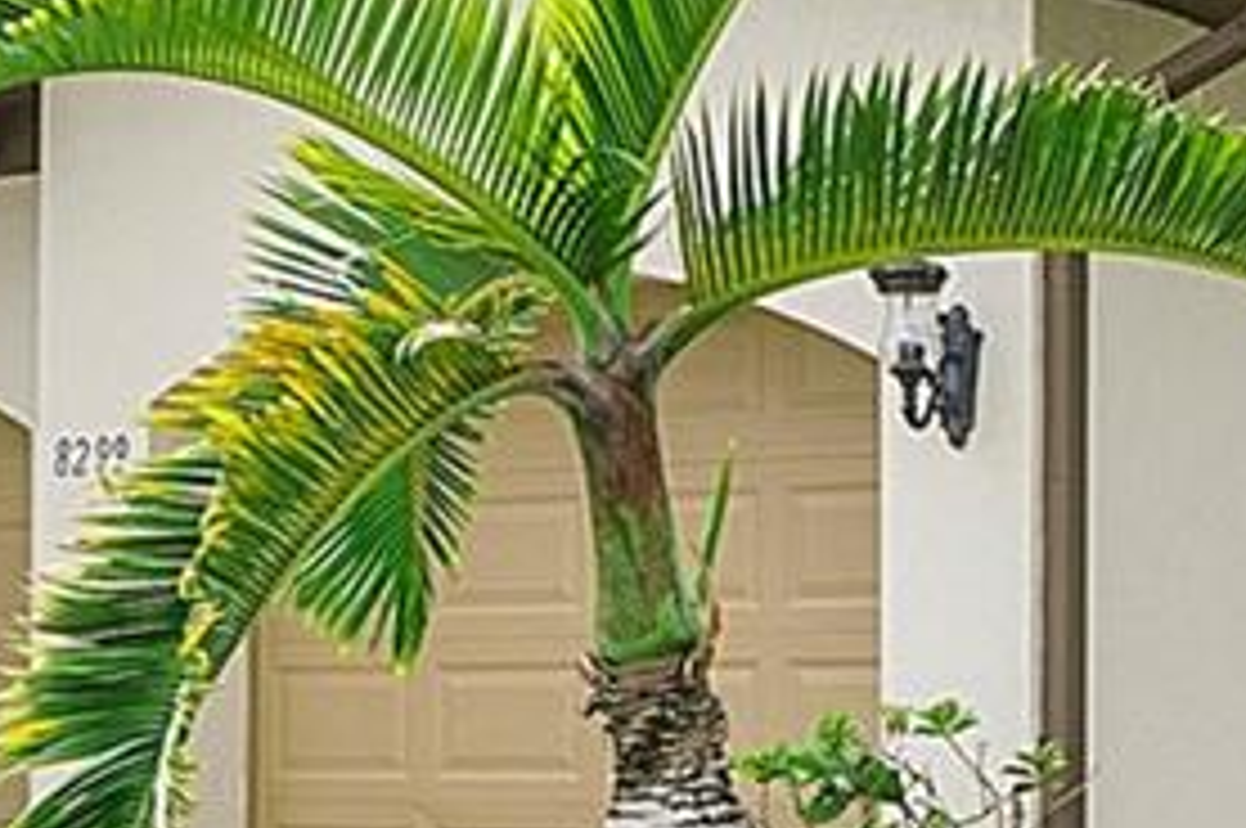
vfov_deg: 12.2
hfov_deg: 18.3
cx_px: 1017
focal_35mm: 111
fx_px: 3837
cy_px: 758
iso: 200
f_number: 6.3
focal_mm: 10
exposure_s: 1/500
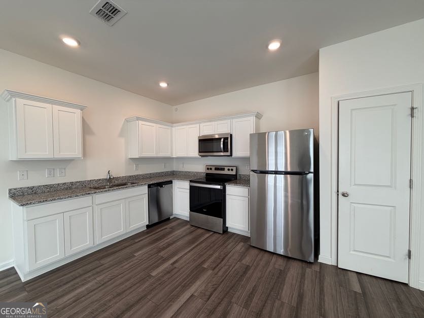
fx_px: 171
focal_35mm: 14
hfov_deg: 102.1
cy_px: 159
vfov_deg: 85.7
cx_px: 212
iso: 125
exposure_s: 1/120
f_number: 2.2
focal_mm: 2.22
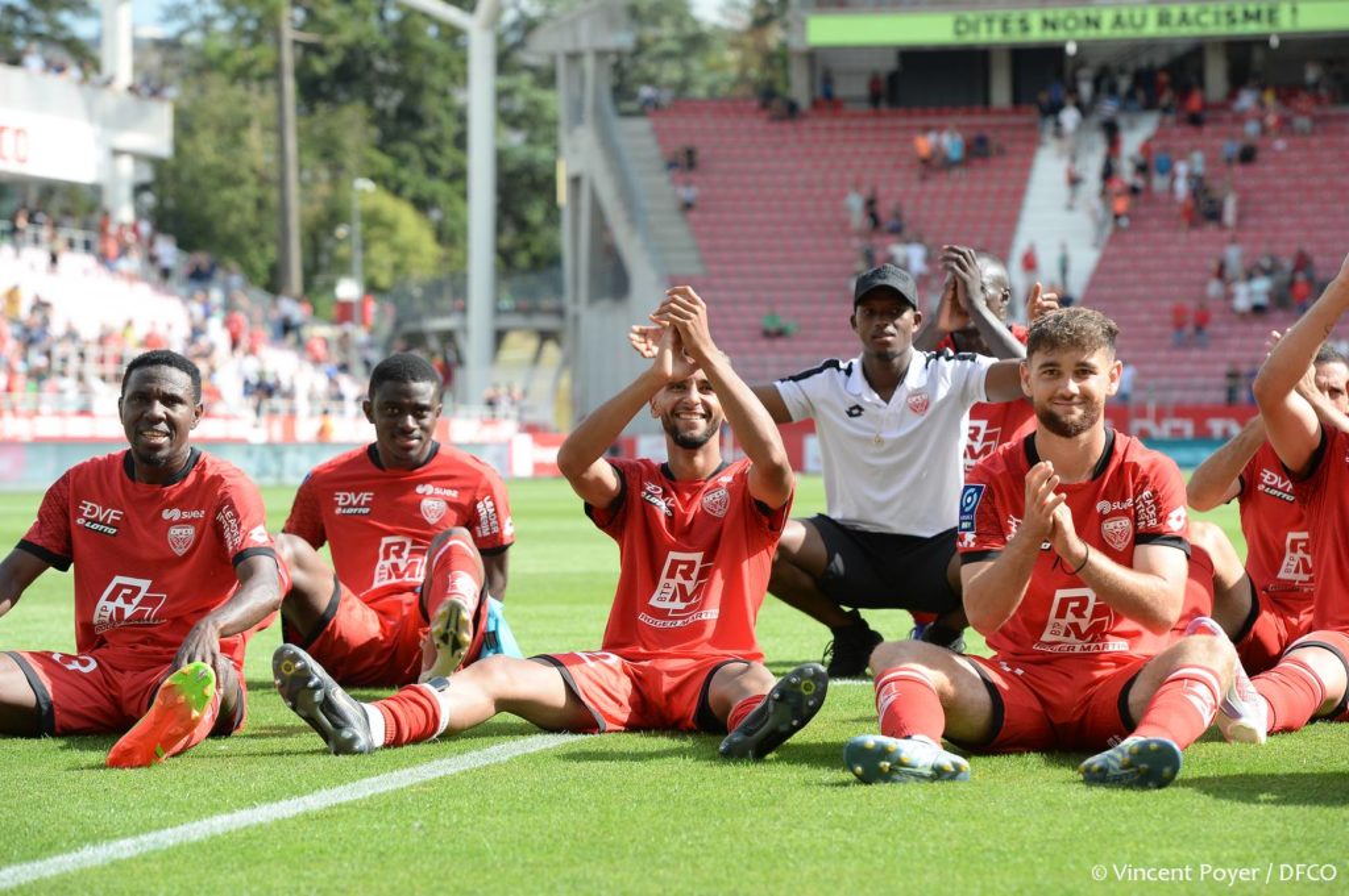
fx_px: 4680
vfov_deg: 10.9
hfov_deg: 16.4
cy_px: 448
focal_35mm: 125
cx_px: 674
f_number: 6.3
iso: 500
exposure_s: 1/1000
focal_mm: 125
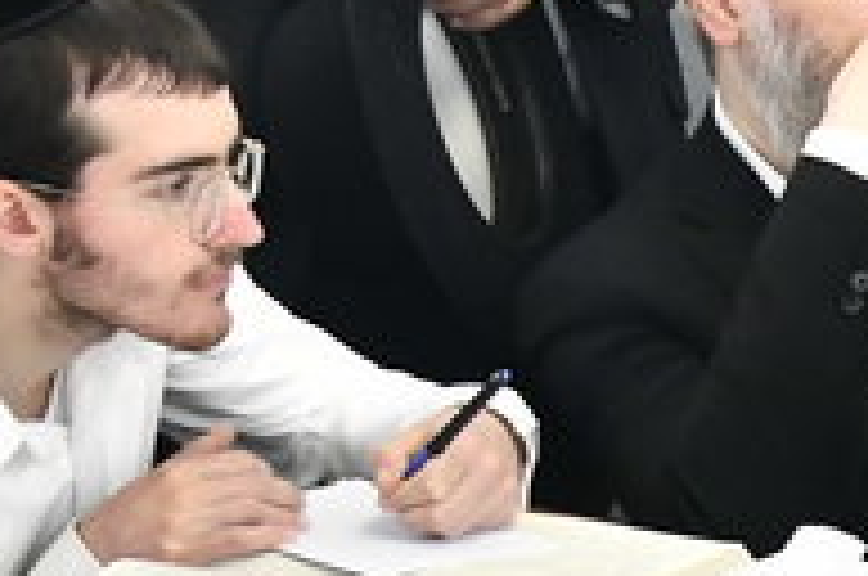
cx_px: 1705
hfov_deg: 5.1
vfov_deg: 3.4
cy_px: 812
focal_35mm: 400
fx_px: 9628
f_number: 5.6
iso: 1600
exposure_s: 1/125
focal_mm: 55
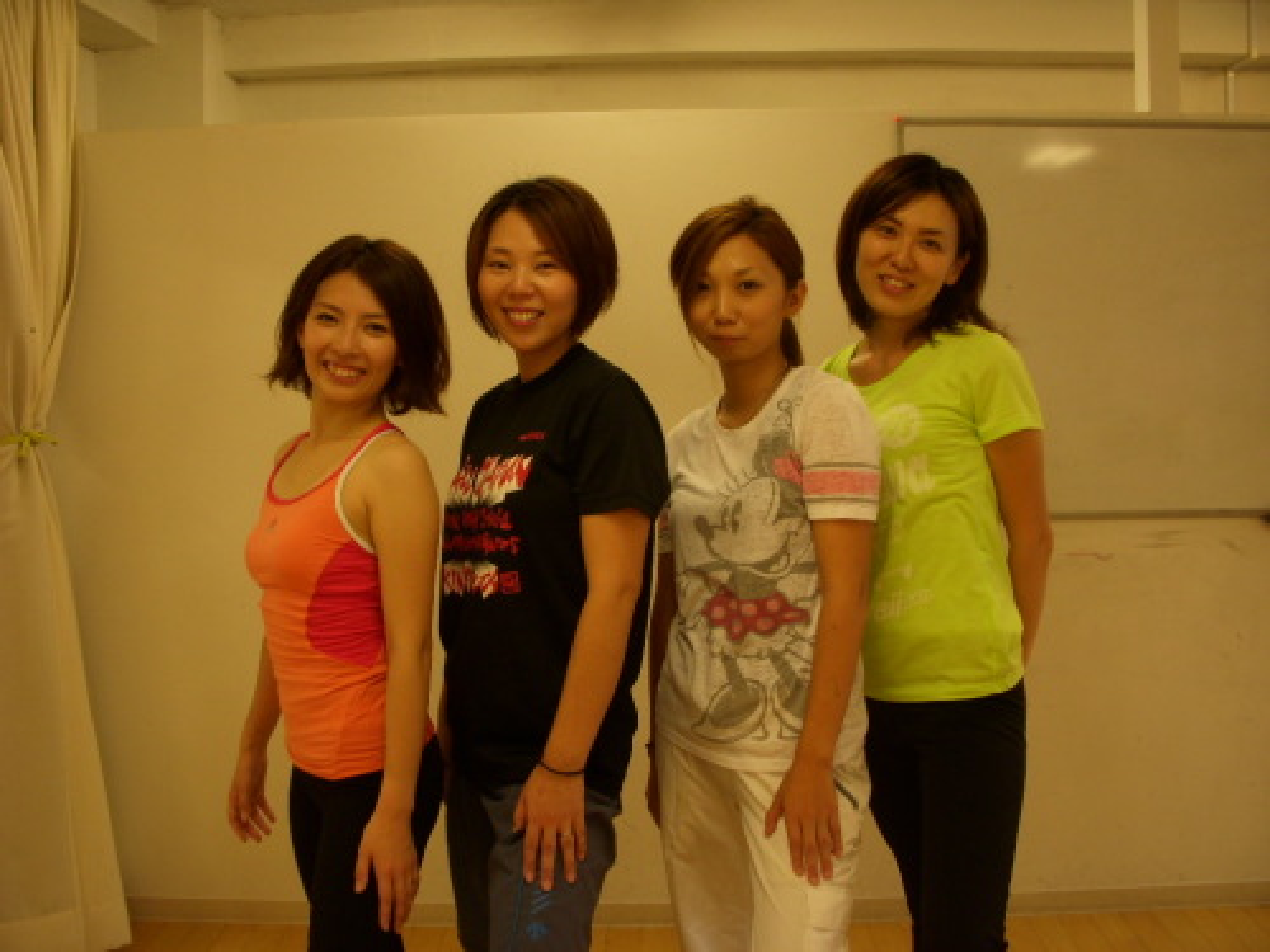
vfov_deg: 37.7
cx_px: 635
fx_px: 1394
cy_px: 476
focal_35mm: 38
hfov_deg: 49.0
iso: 100
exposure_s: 1/30
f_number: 3.3
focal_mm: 6.3
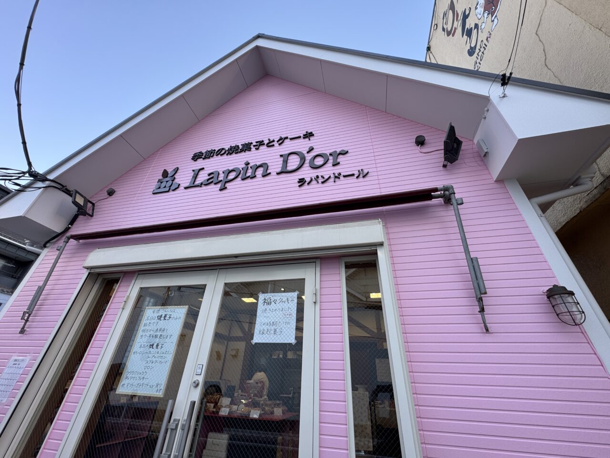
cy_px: 229
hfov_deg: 102.1
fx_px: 247
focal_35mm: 14
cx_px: 305
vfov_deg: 85.7
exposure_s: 1/99
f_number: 2.2
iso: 40
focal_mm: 2.22
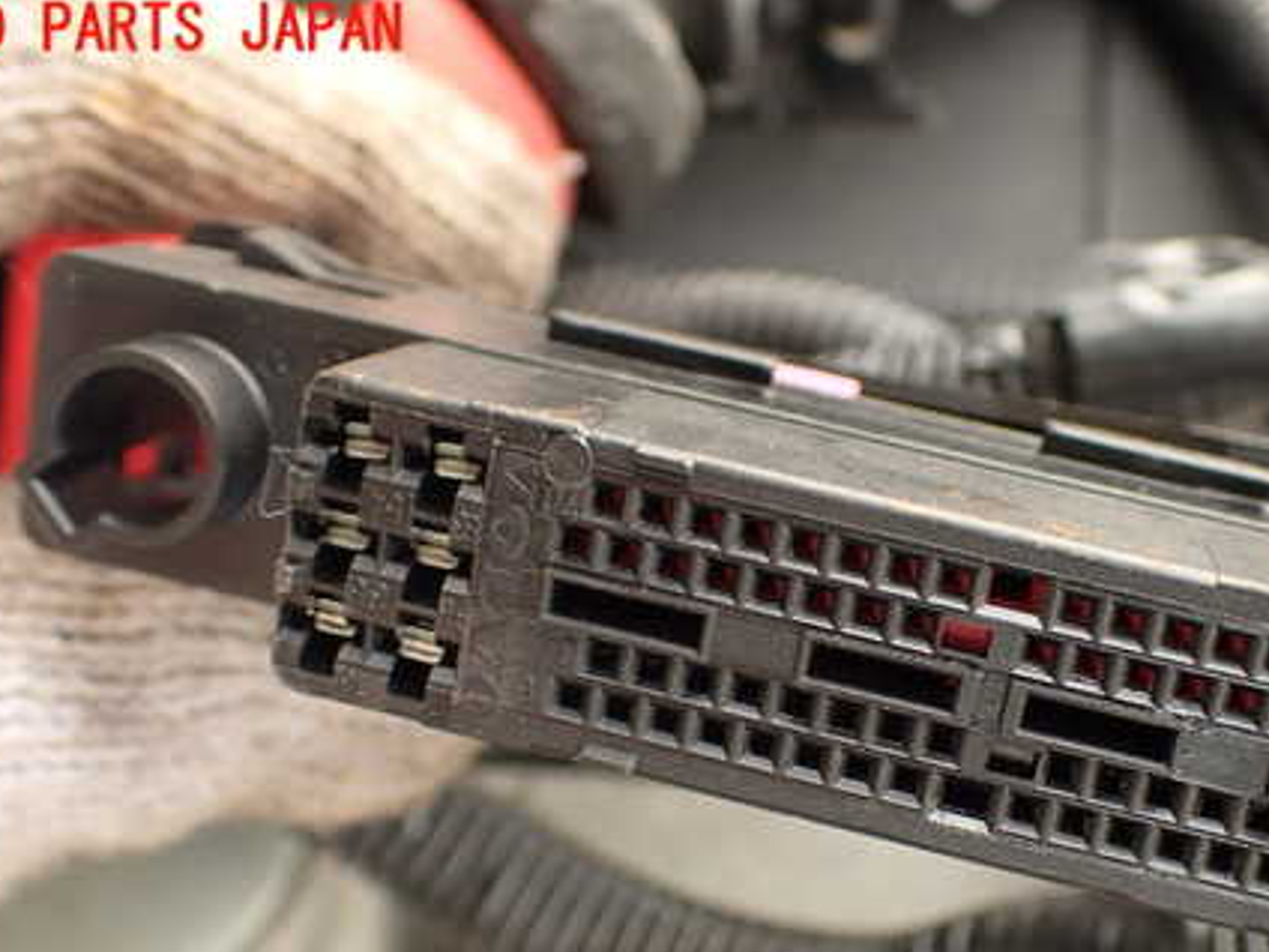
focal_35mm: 51
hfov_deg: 37.4
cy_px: 668
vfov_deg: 28.3
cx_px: 757
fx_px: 1870
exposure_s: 1/80
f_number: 2.5
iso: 125
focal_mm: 6.37
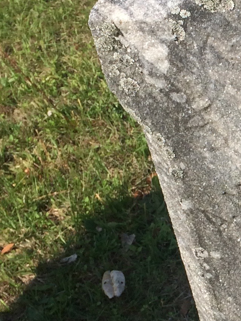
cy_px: 239
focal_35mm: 110
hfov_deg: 12.5
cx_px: 411
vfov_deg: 17.8
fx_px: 1022
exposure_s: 1/2160
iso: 32
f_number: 2.2
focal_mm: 4.15
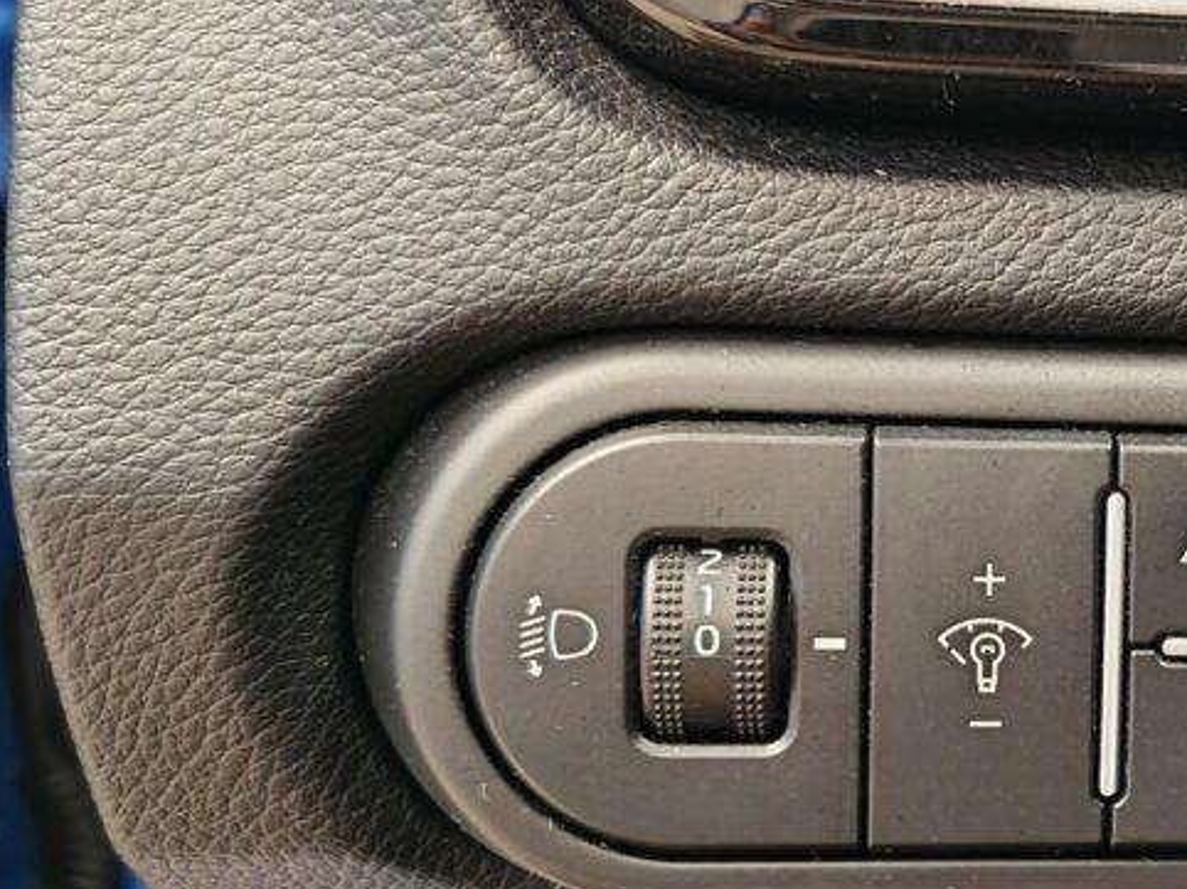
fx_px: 2331
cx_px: 1256
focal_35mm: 68
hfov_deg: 26.6
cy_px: 510
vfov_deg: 21.6
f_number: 1.6
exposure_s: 1/50
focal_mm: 5.4
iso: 320
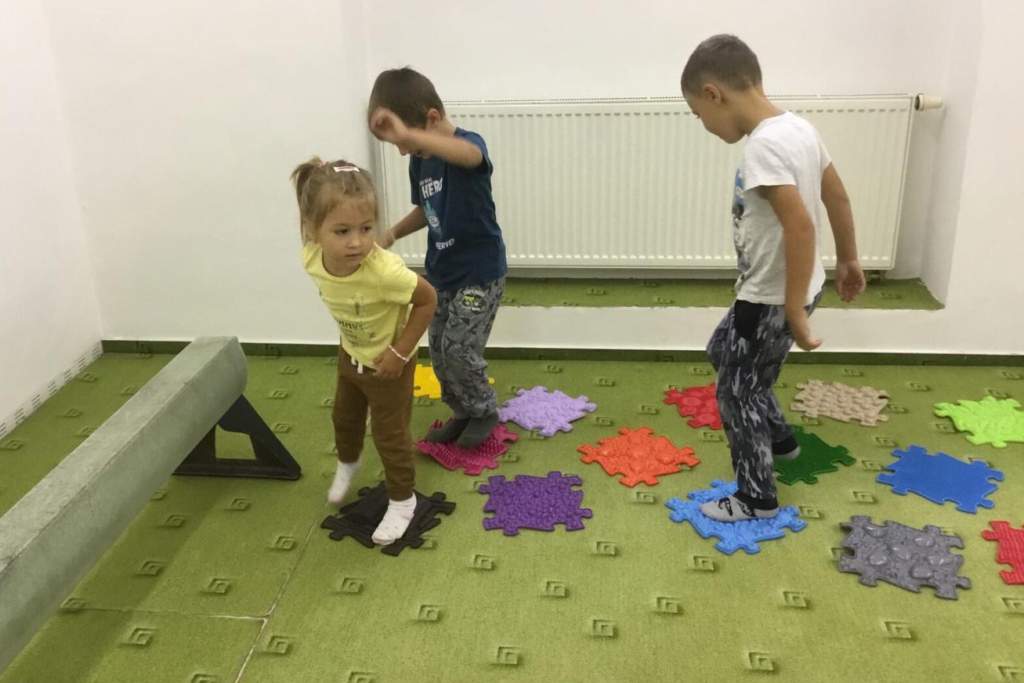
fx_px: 939
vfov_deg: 40.0
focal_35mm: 33
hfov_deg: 57.2
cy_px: 309
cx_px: 508
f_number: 2.4
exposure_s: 1/33
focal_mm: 3.3
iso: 64
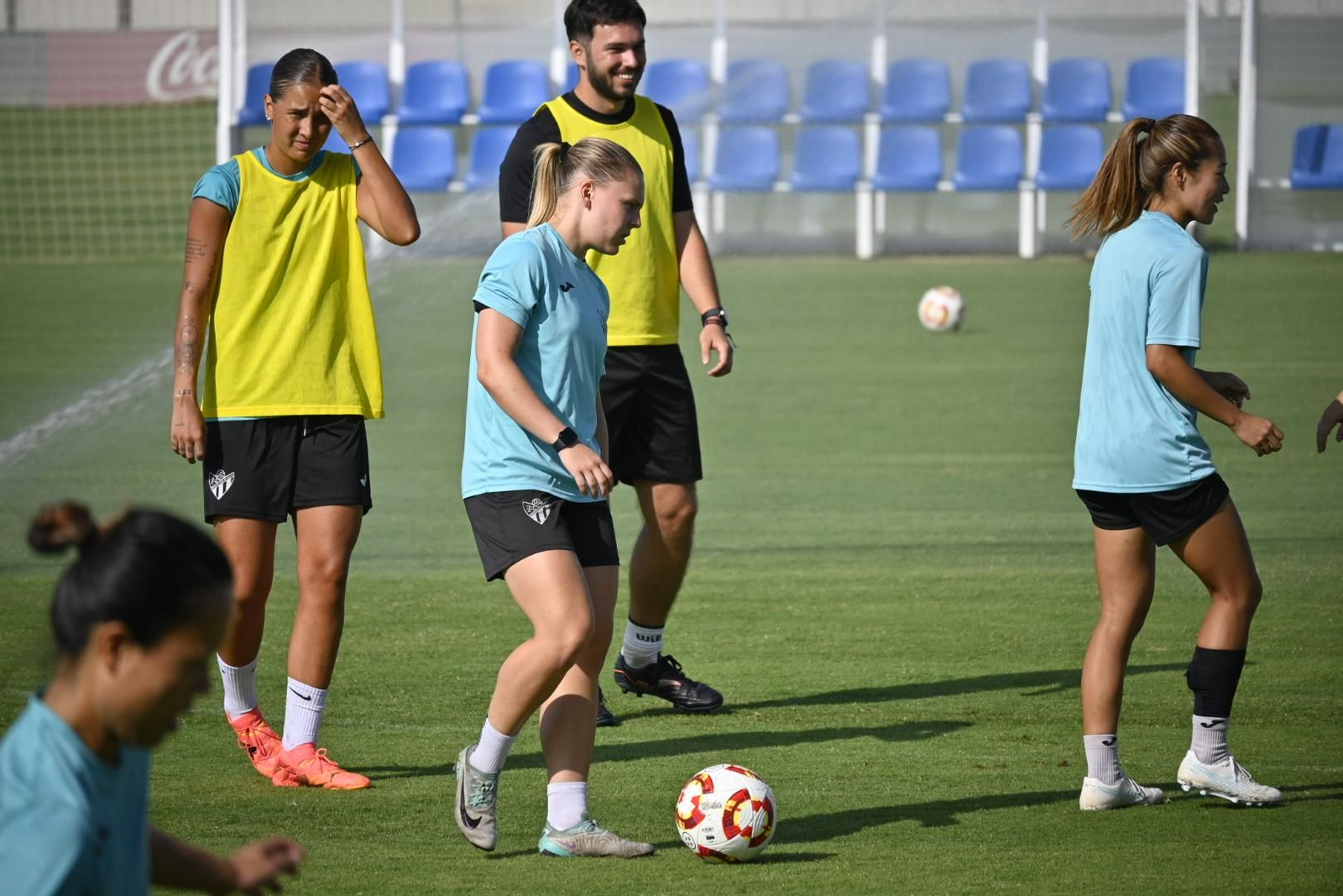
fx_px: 11751
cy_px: 448
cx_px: 672
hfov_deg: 6.5
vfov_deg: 4.4
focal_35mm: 315
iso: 125
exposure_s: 1/1000
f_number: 6
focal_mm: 210
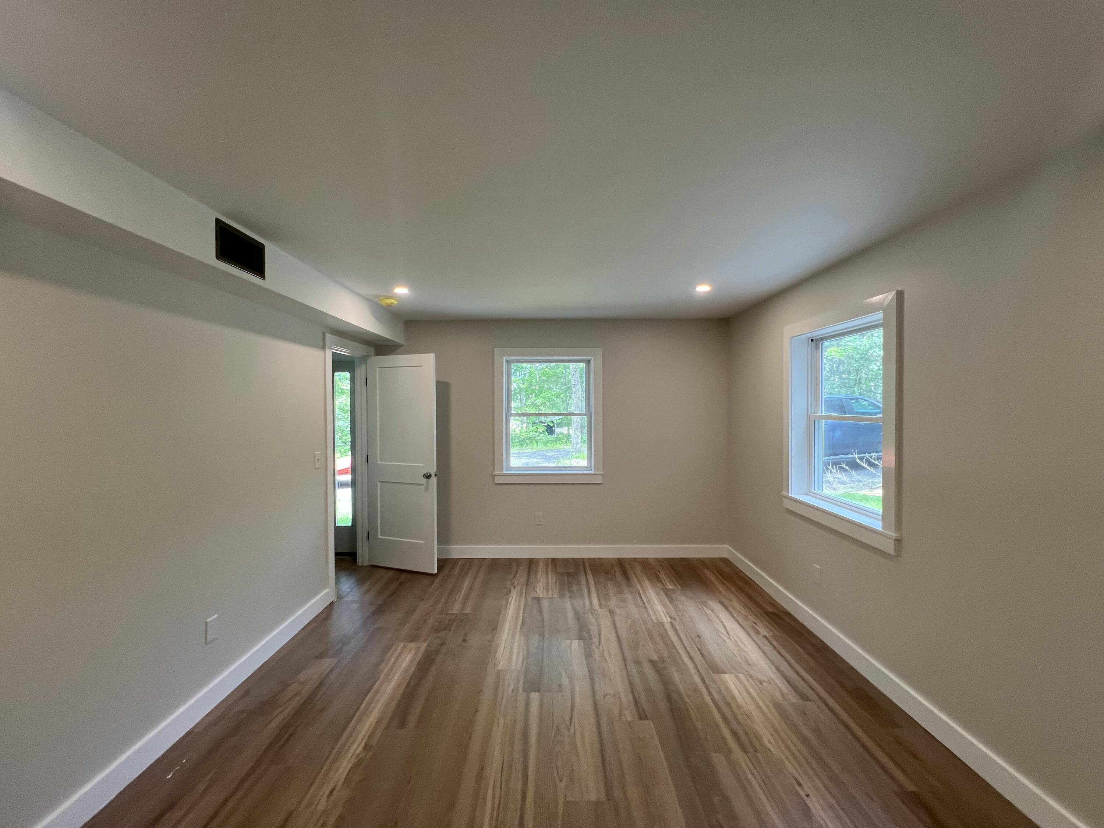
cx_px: 552
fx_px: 415
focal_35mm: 13
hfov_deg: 106.2
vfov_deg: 89.9
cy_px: 414
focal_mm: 1.57
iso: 160
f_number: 1.8
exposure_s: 1/120
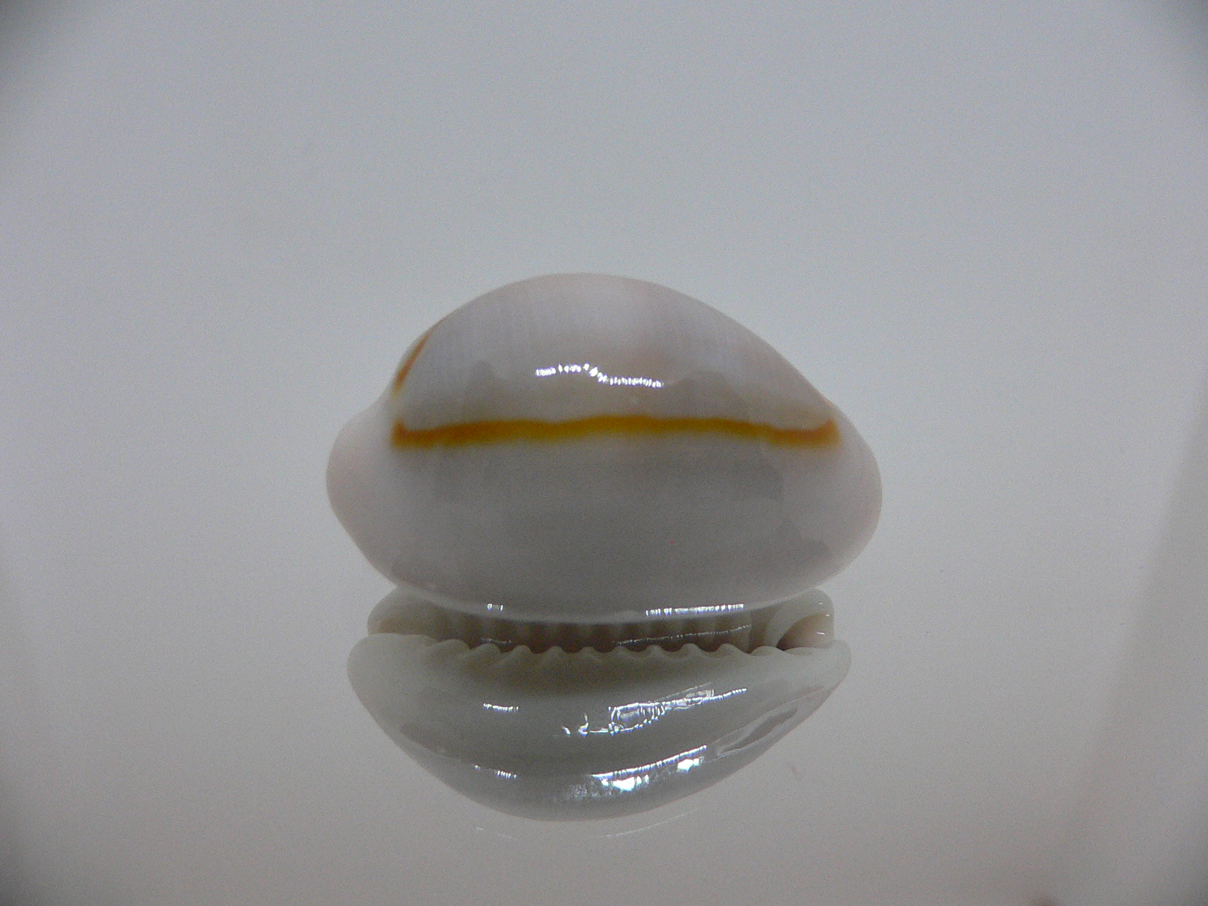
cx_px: 604
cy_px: 453
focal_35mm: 35
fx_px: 1221
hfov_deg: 52.6
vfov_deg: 40.7
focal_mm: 4.6
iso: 200
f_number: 2.8
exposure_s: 1/60
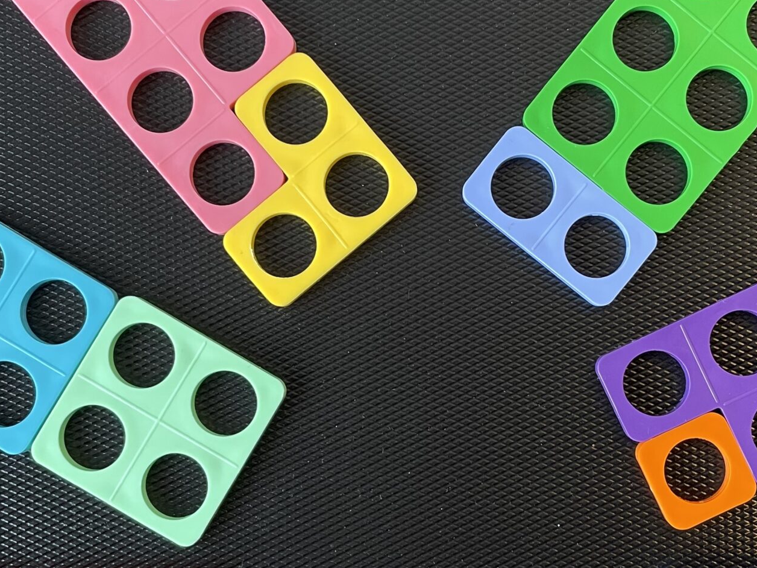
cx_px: 440
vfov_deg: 27.5
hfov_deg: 36.1
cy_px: 315
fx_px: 1159
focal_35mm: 53
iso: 160
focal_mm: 4.2
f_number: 1.6
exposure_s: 1/50
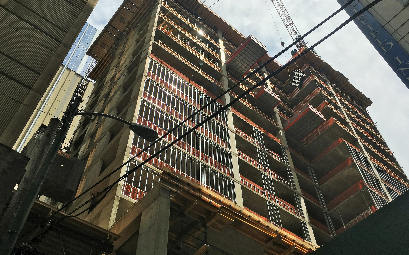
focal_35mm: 35
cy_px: 108
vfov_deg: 36.2
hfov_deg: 55.2
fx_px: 390
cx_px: 228
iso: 25
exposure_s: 1/2747
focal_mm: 4.15
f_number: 2.2
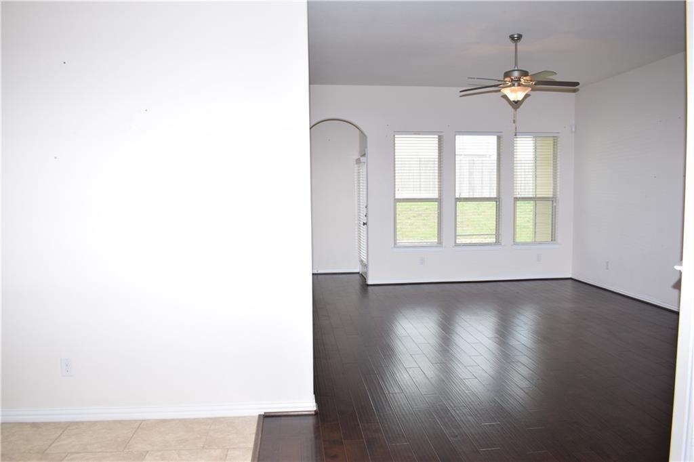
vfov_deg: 47.9
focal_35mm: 27
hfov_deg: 67.4
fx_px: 520
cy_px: 231
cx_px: 347
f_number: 5
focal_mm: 18
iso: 400
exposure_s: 1/100
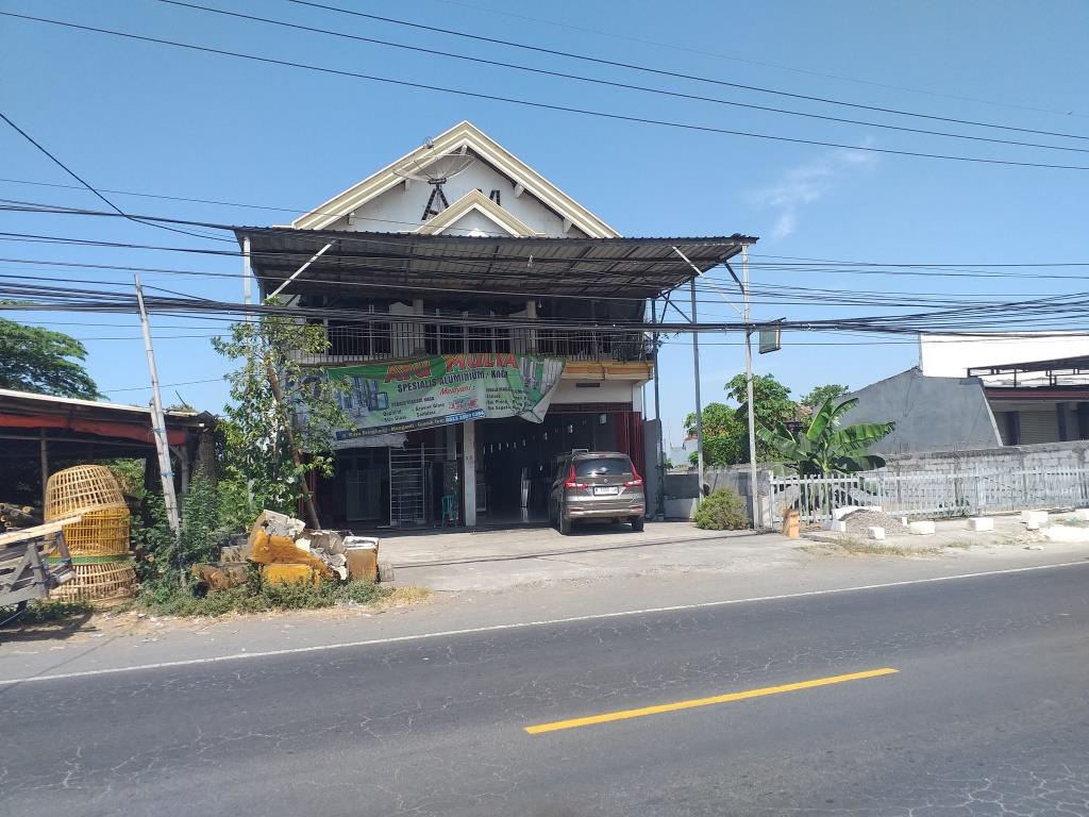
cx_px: 544
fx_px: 818
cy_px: 408
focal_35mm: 26
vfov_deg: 53.1
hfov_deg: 67.3
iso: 40
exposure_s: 1/1127
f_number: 1.9
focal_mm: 3.6
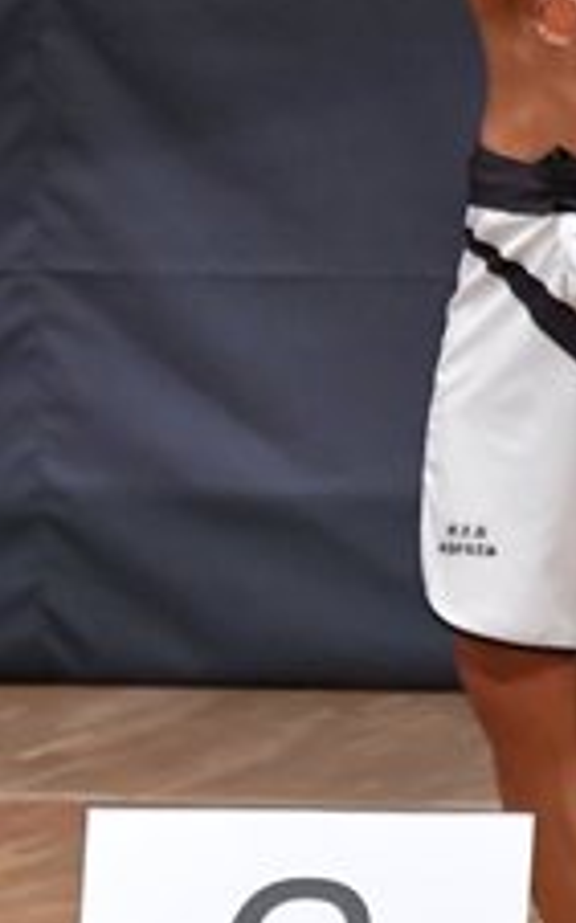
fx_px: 25048
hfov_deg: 1.3
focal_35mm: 996
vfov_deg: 2.1
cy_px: 176
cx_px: -186
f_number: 5.6
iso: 6400
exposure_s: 1/400
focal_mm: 190
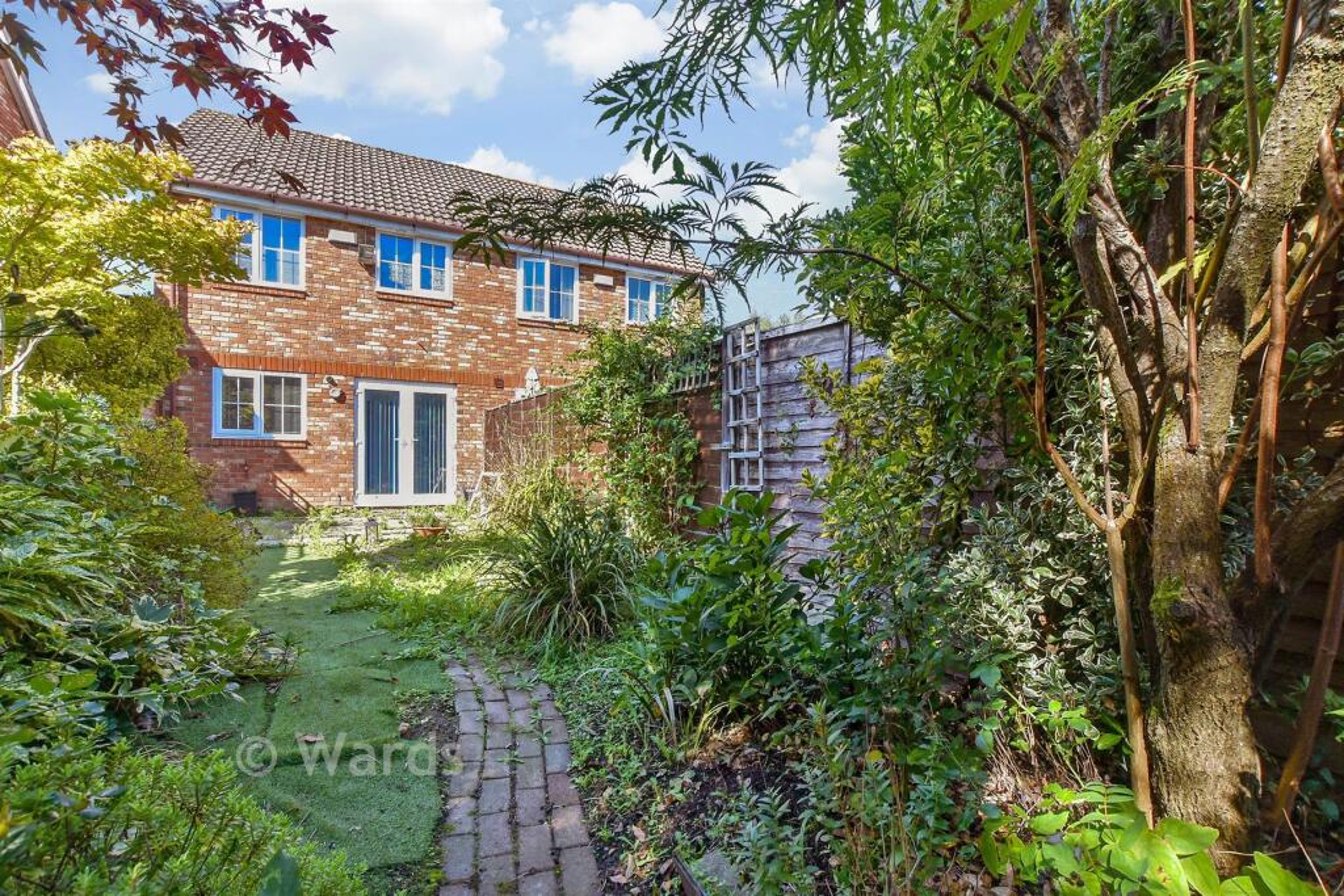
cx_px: 672
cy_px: 448
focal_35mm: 15
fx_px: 560
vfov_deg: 77.3
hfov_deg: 100.4
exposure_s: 1/80
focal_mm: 10
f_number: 8
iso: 250
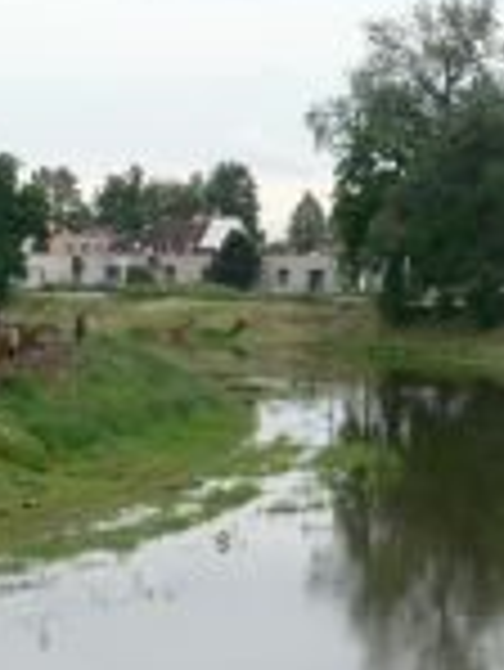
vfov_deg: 15.3
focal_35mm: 128
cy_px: 526
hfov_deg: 11.2
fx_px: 2481
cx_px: 693
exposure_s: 1/160
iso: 100
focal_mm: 7.4
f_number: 5.6
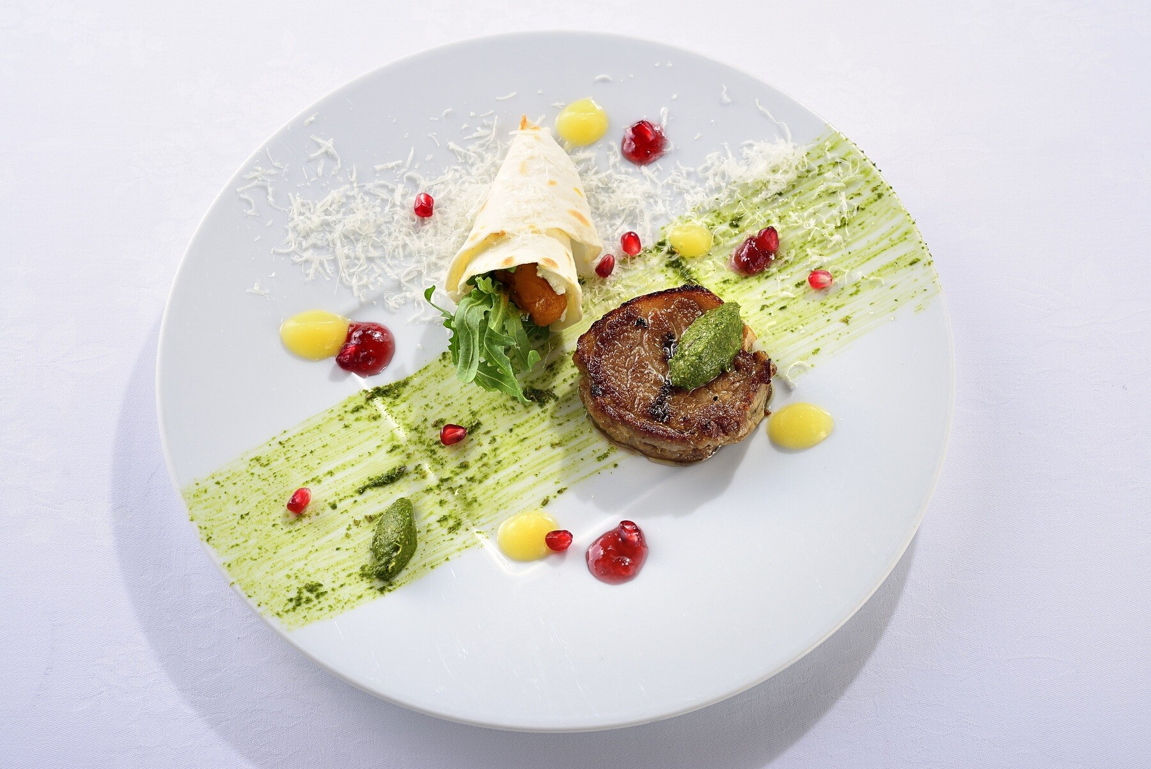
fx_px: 1919
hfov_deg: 33.4
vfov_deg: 22.6
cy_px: 384
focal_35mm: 60
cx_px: 576
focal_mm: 60
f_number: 10
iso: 100
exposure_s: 1/100
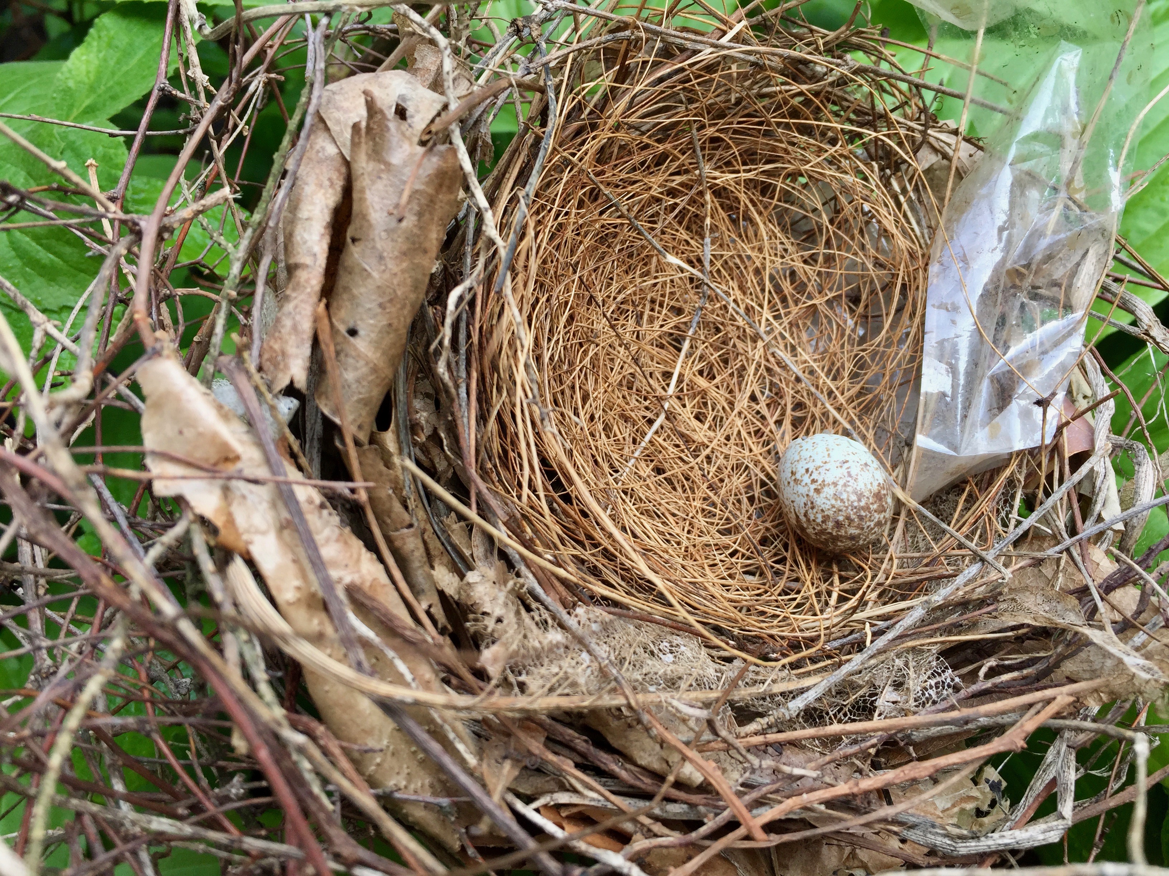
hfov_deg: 61.7
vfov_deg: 48.2
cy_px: 438
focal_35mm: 29
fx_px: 979
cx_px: 584
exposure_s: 1/265
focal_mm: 4.15
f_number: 2.2
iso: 32
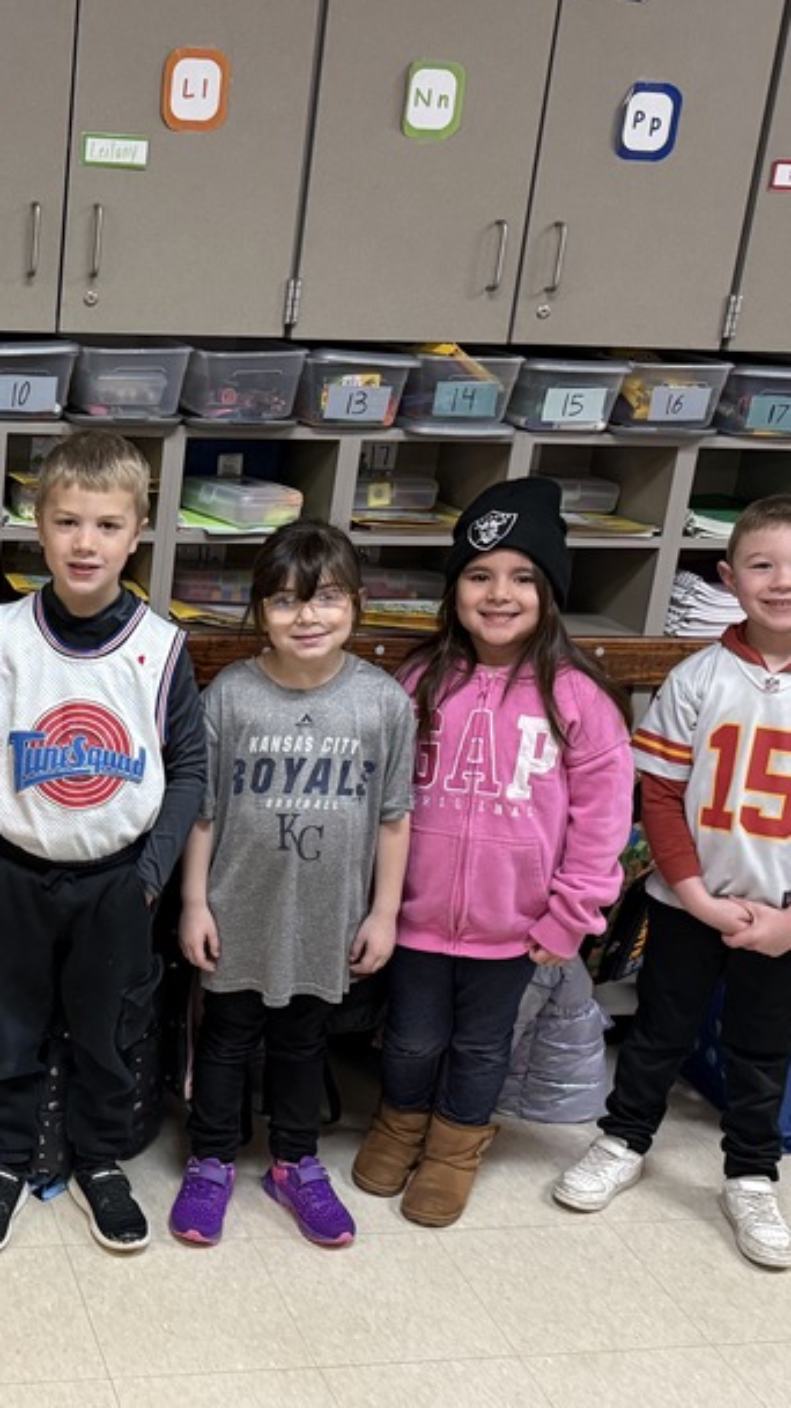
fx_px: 1643
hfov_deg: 25.3
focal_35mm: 44
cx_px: -60
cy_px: 747
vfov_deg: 46.4
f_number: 1.78
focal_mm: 6.76
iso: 400
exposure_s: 1/60
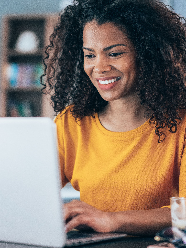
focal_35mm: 92
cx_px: 79
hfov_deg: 16.1
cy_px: 121
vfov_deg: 21.3
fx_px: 659
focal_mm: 55
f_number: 2
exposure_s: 1/160
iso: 2500
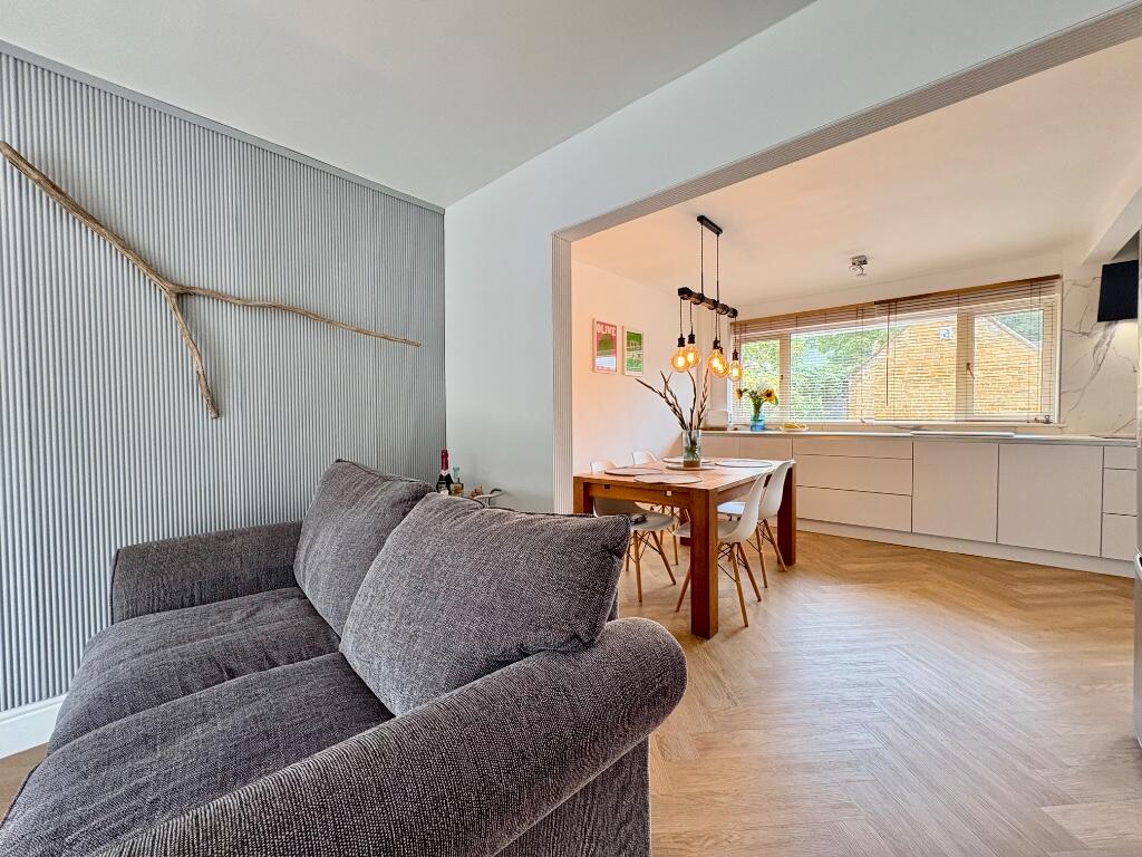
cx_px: 571
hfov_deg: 102.1
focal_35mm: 14
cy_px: 428
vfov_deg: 85.7
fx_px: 462
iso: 320
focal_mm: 2.22
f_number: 2.2
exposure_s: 1/100
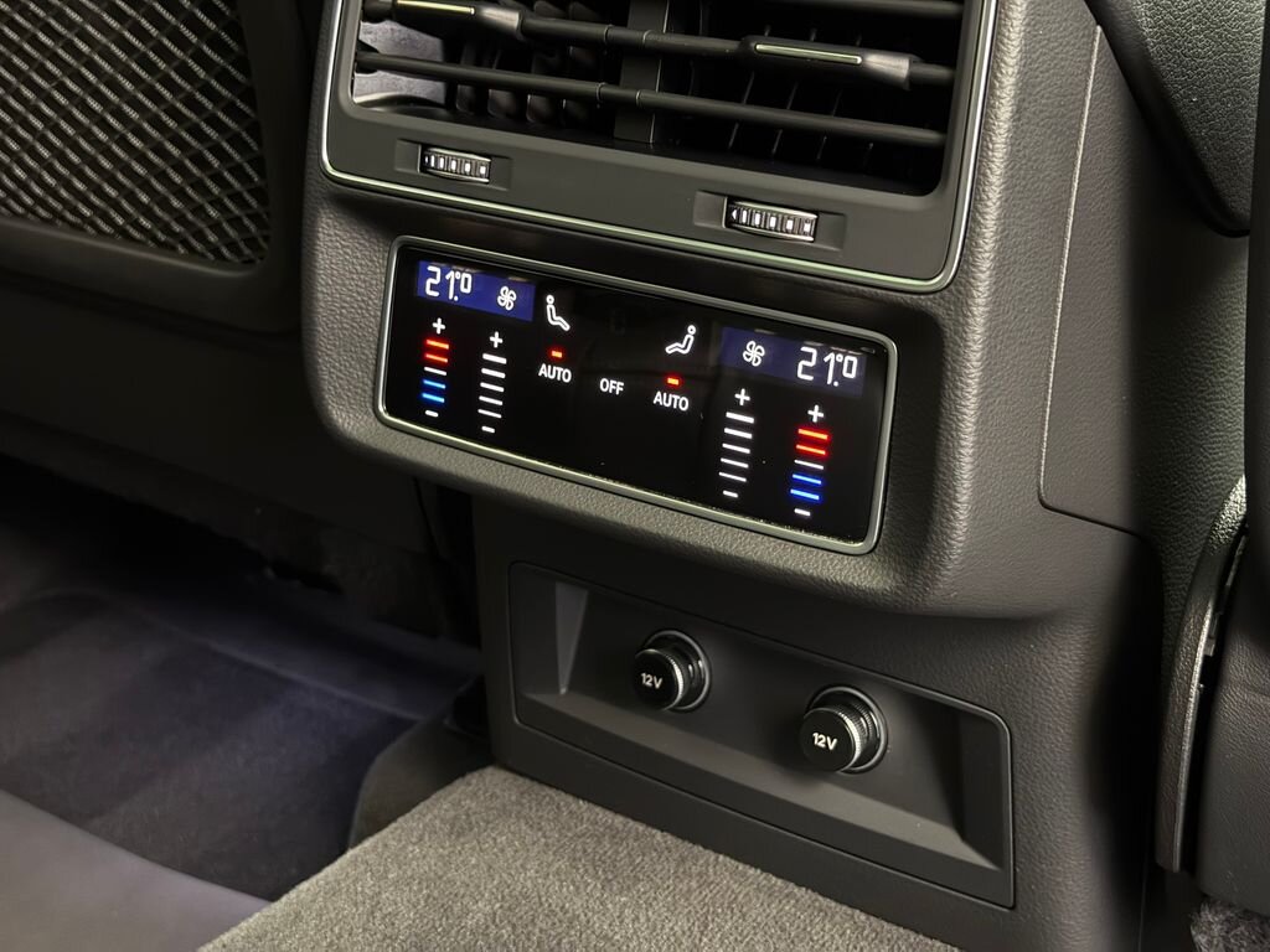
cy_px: 476
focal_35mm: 48
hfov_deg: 39.7
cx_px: 635
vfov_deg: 30.3
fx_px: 1761
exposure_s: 1/9
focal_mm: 6.76
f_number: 1.78
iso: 1000
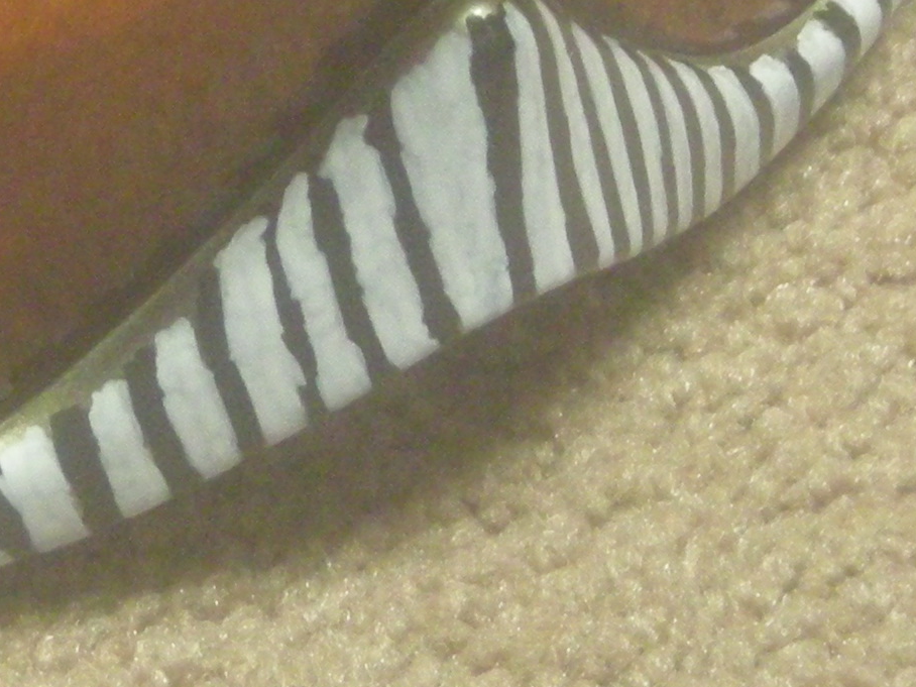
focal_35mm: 230
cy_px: -169
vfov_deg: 6.4
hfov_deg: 8.5
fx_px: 6086
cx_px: -75
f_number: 3.7
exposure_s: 1/8
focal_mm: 11
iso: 488
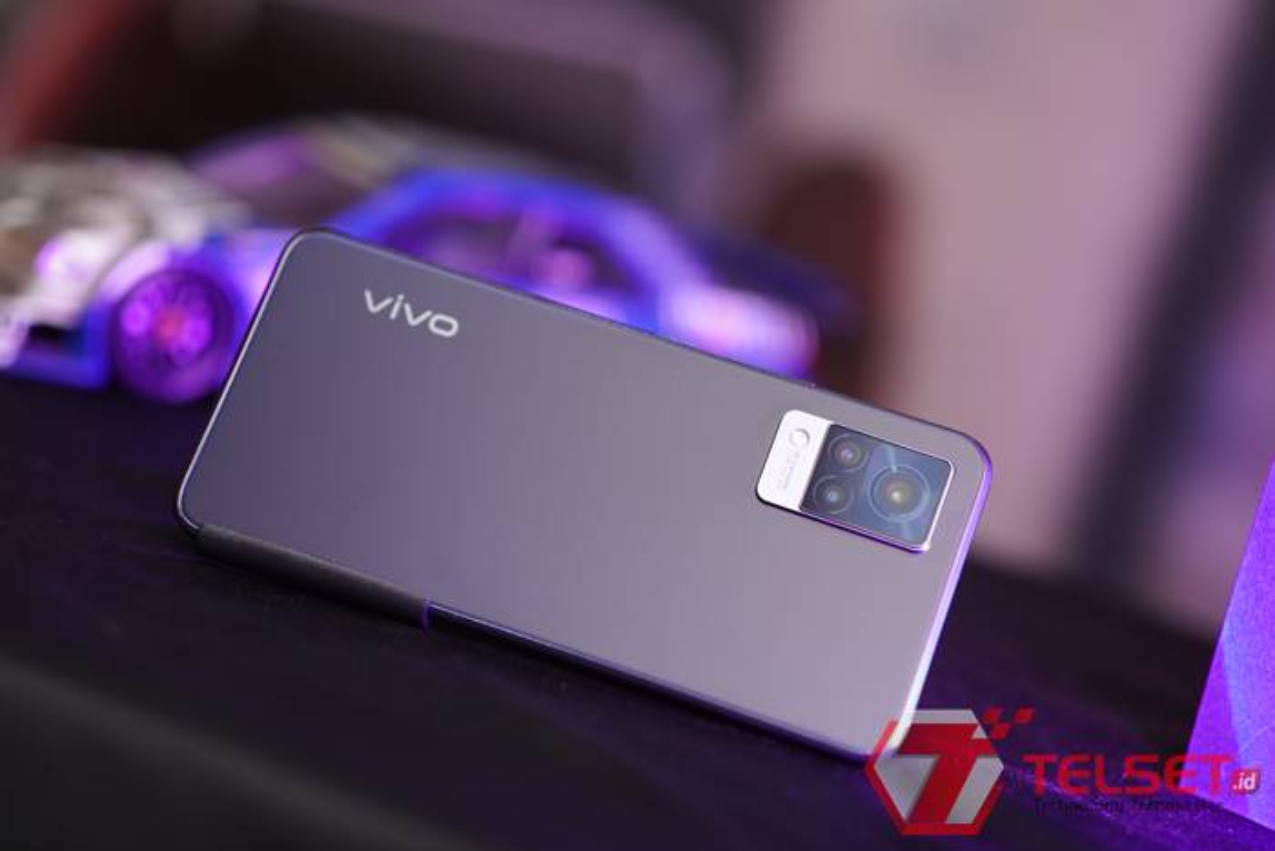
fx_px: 2975
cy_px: 426
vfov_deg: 16.3
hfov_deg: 24.2
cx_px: 638
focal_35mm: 84
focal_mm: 56
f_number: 1.4
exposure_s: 1/160
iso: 250
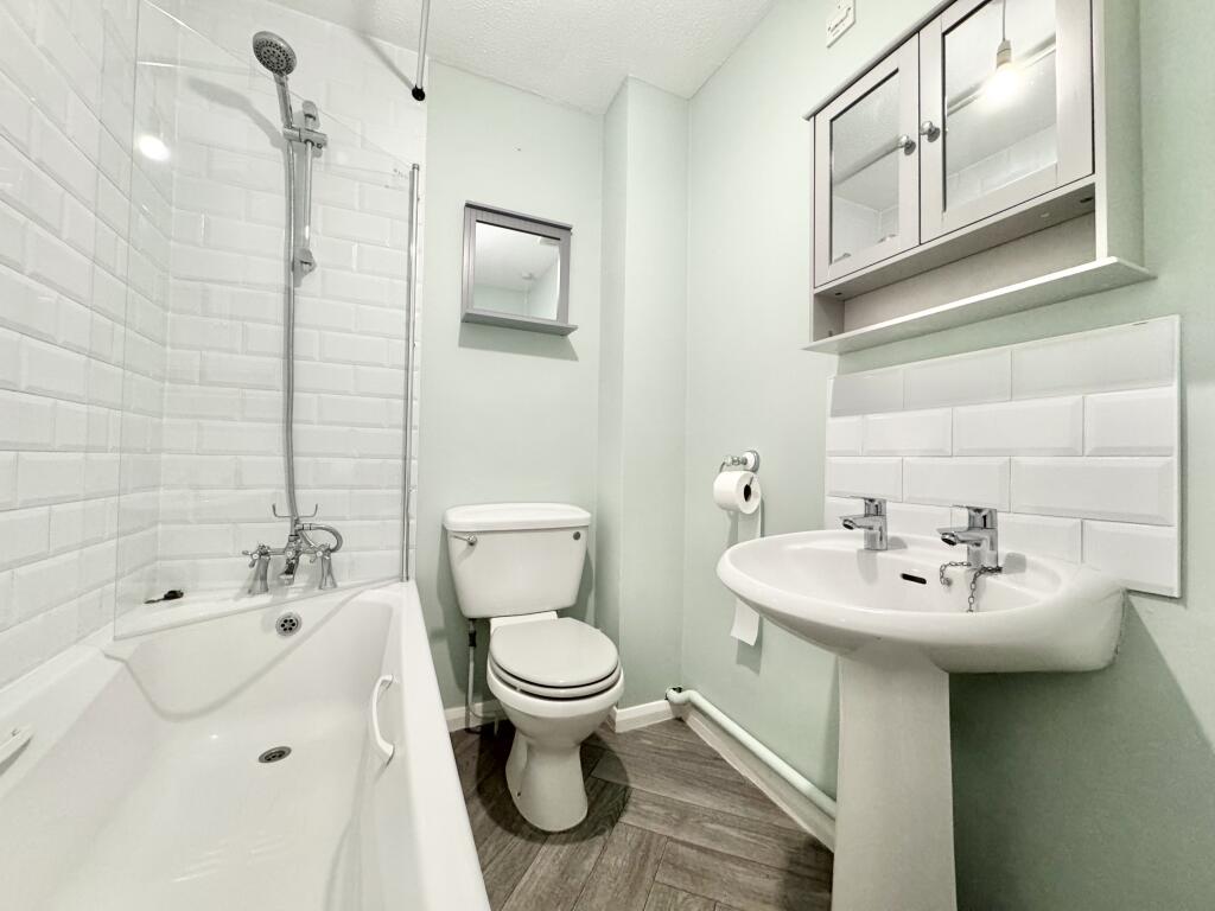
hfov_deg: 102.1
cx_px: 608
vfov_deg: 85.7
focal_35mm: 14
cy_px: 456
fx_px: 491
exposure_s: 1/50
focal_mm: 2.22
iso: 400
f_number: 2.2
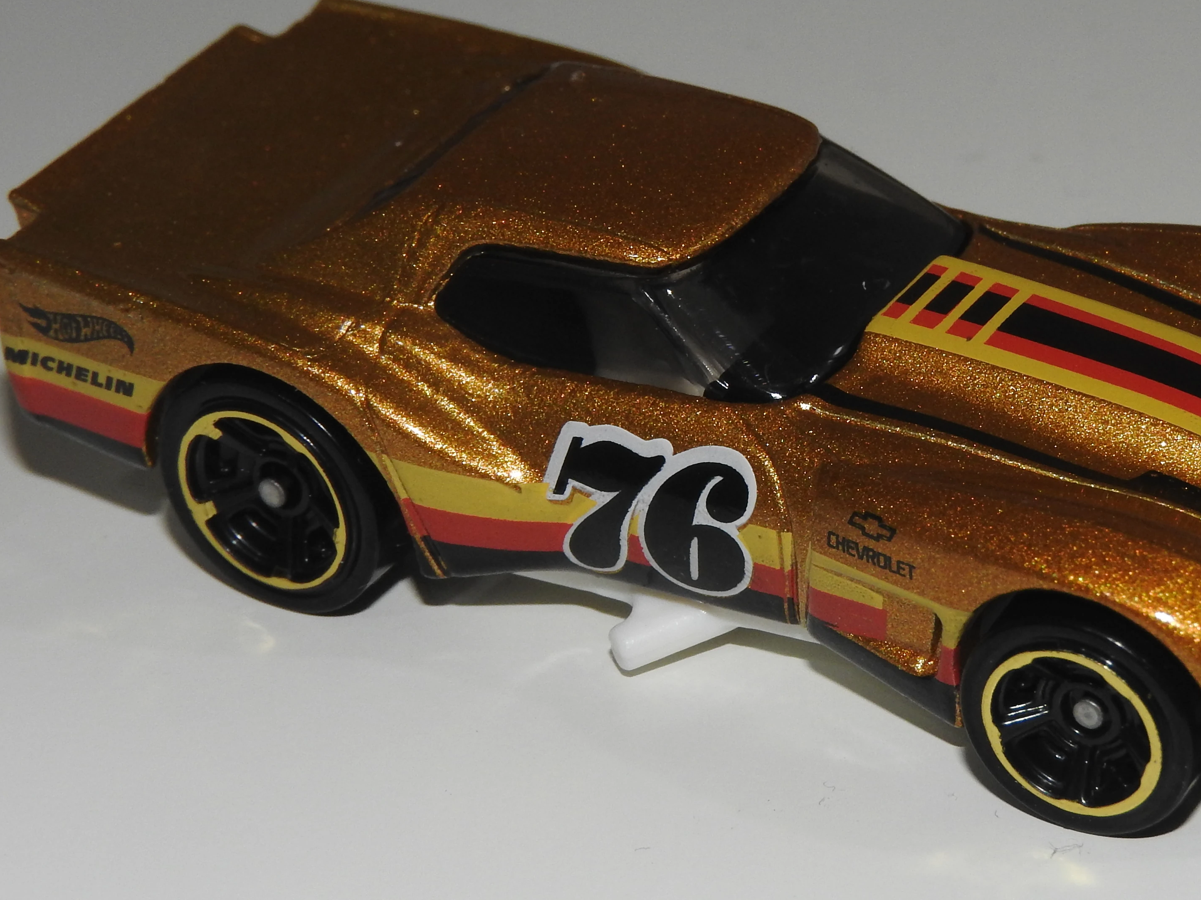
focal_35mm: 137
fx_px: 4753
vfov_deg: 10.8
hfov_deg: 14.4
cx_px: 808
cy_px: 472
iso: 200
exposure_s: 1/60
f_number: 5
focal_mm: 15.2
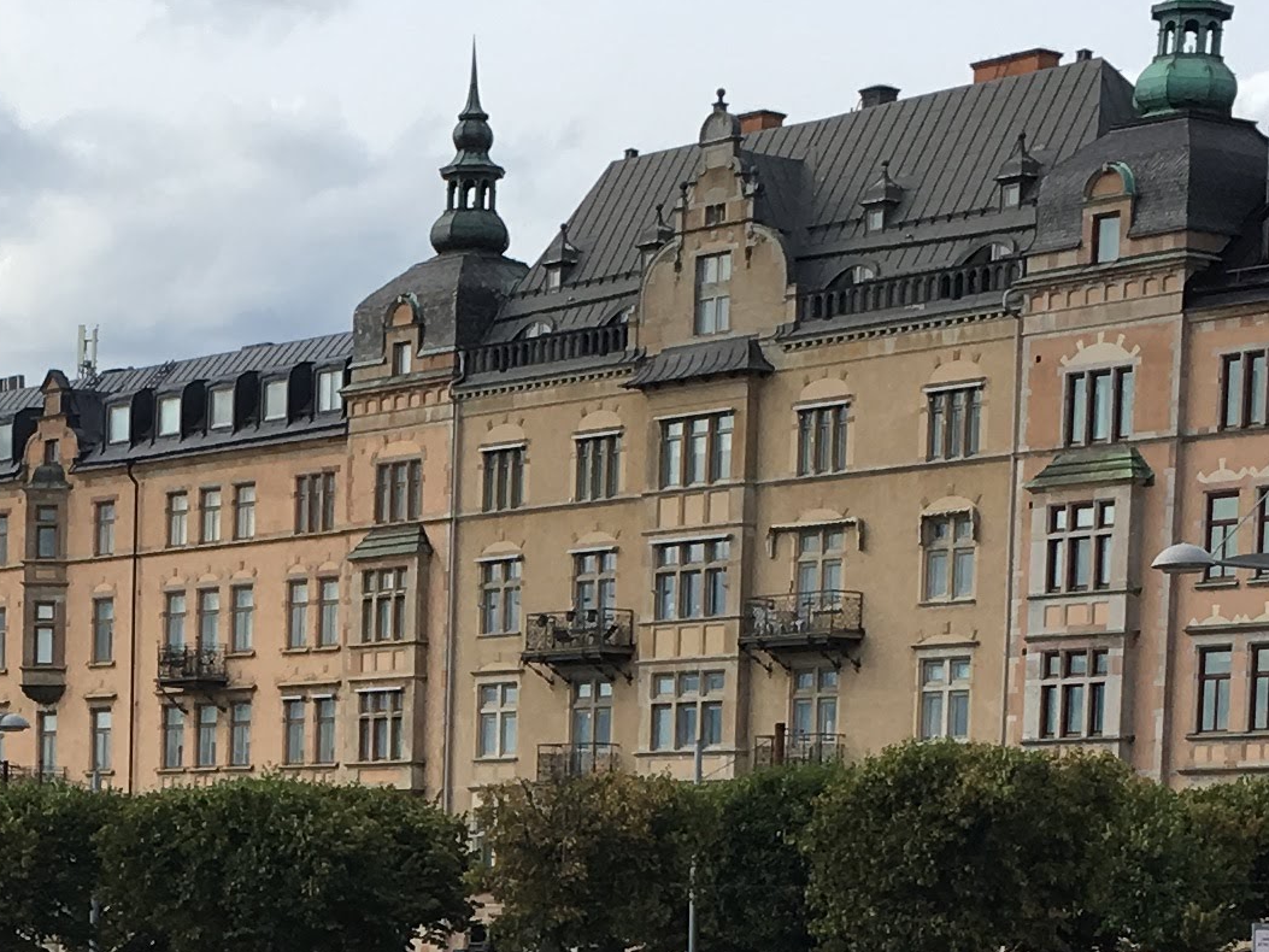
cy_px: 1239
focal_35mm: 111
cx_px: 98
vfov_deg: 12.9
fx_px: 4070
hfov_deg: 17.4
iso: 25
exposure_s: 1/1012
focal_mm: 4.15
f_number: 2.2
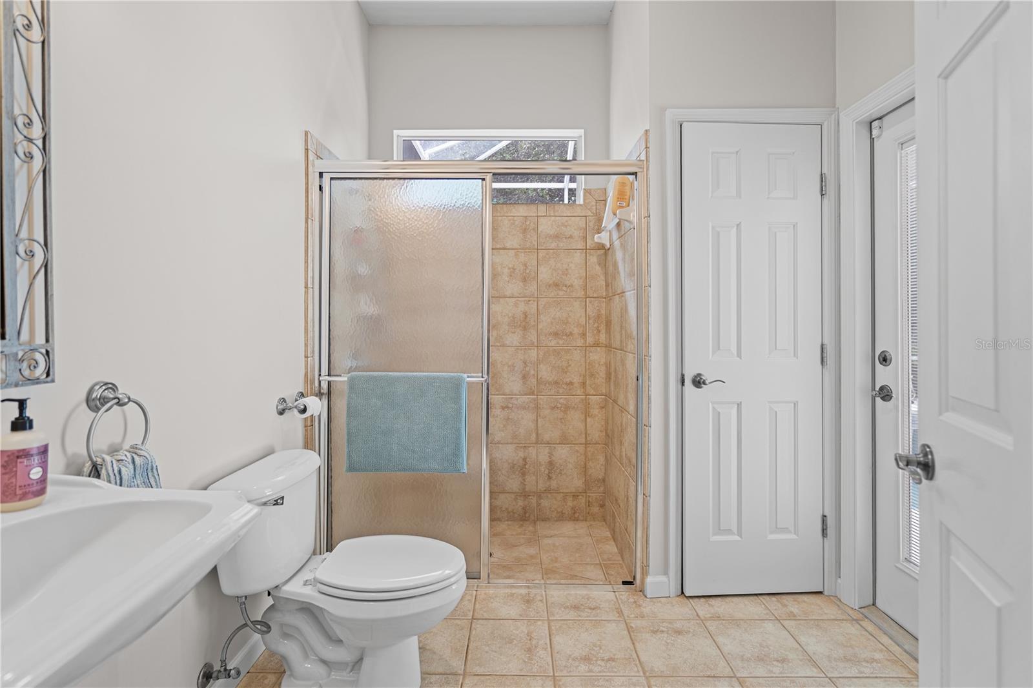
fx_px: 459
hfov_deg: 96.7
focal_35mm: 16
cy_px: 344
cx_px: 516
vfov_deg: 73.7
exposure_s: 1/3
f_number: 4
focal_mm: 16
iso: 125
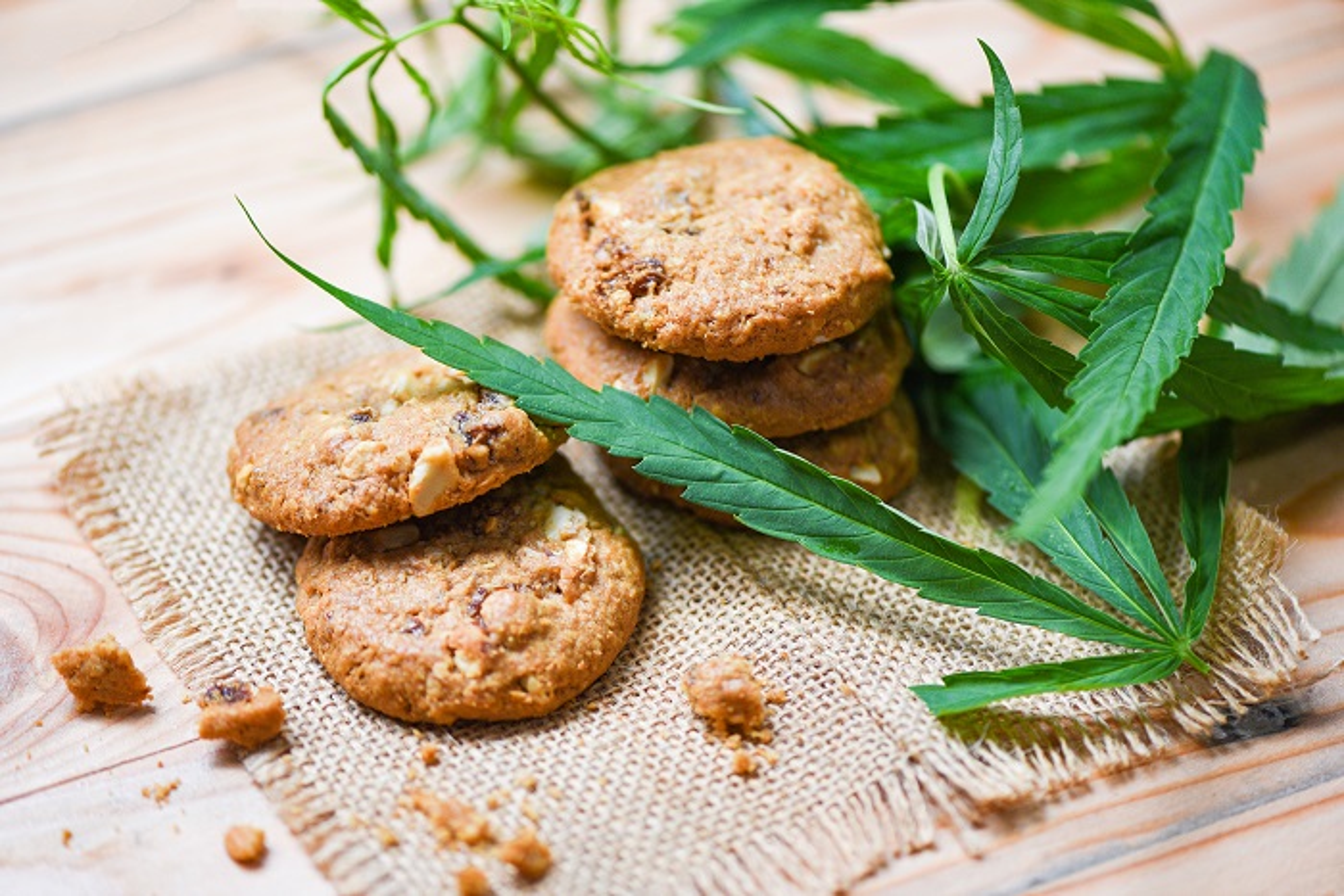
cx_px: 672
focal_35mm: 105
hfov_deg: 19.5
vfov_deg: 13.0
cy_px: 448
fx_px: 3921
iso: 500
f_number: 3.5
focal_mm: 105
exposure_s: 1/500
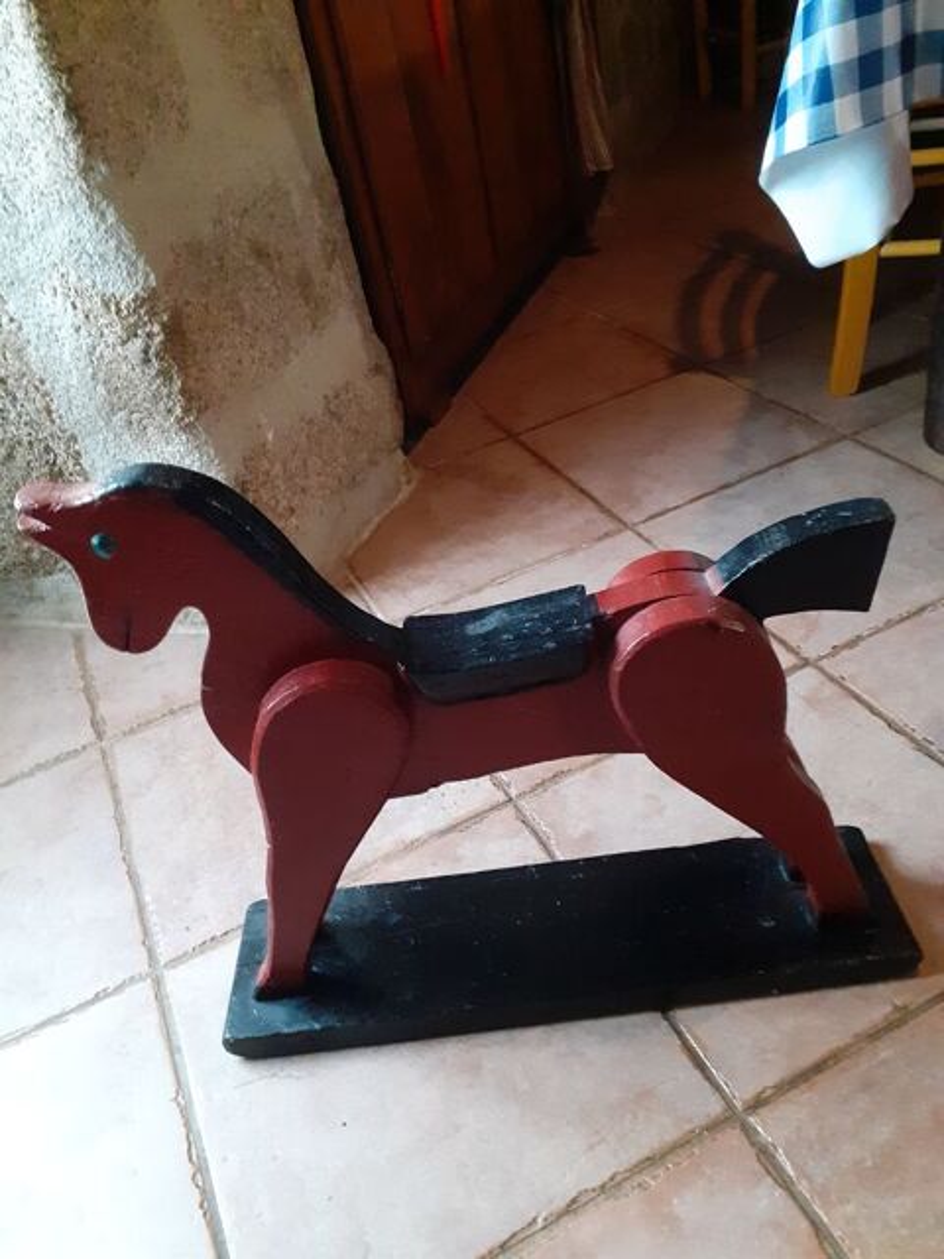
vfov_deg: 65.3
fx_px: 982
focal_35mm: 27
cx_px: 472
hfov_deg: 51.4
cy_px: 630
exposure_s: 1/25
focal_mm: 3.6
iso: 500
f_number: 1.9
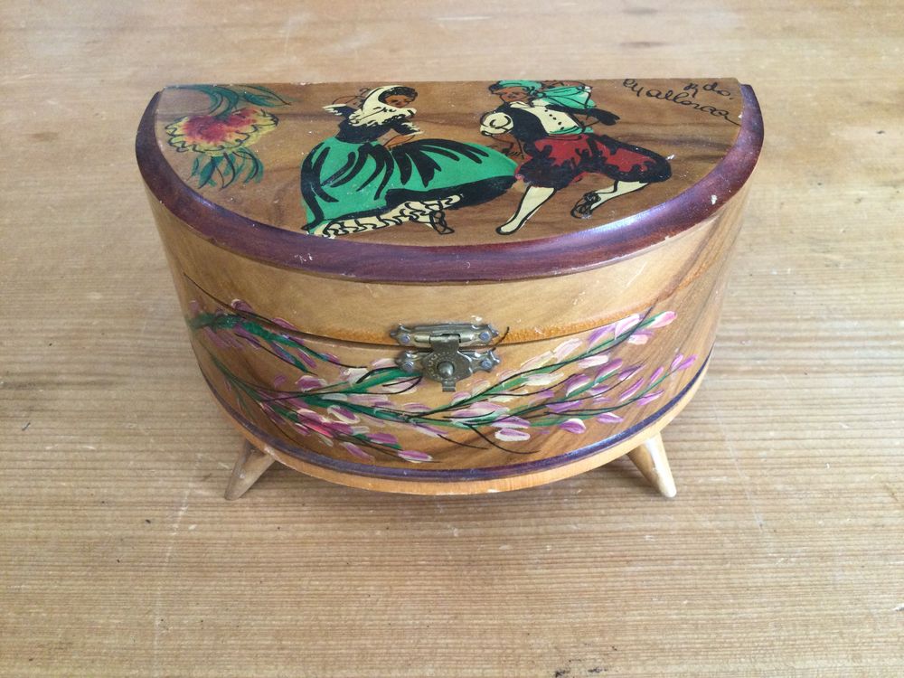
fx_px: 810
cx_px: 452
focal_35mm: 31
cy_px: 339
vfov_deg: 45.4
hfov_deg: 58.4
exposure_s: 1/33
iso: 125
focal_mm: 3.3
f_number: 2.4
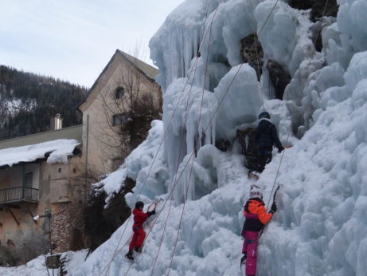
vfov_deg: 27.9
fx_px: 541
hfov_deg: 37.5
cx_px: 174
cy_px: 227
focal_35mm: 51
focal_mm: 6.3
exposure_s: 1/250
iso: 100
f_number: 5.6
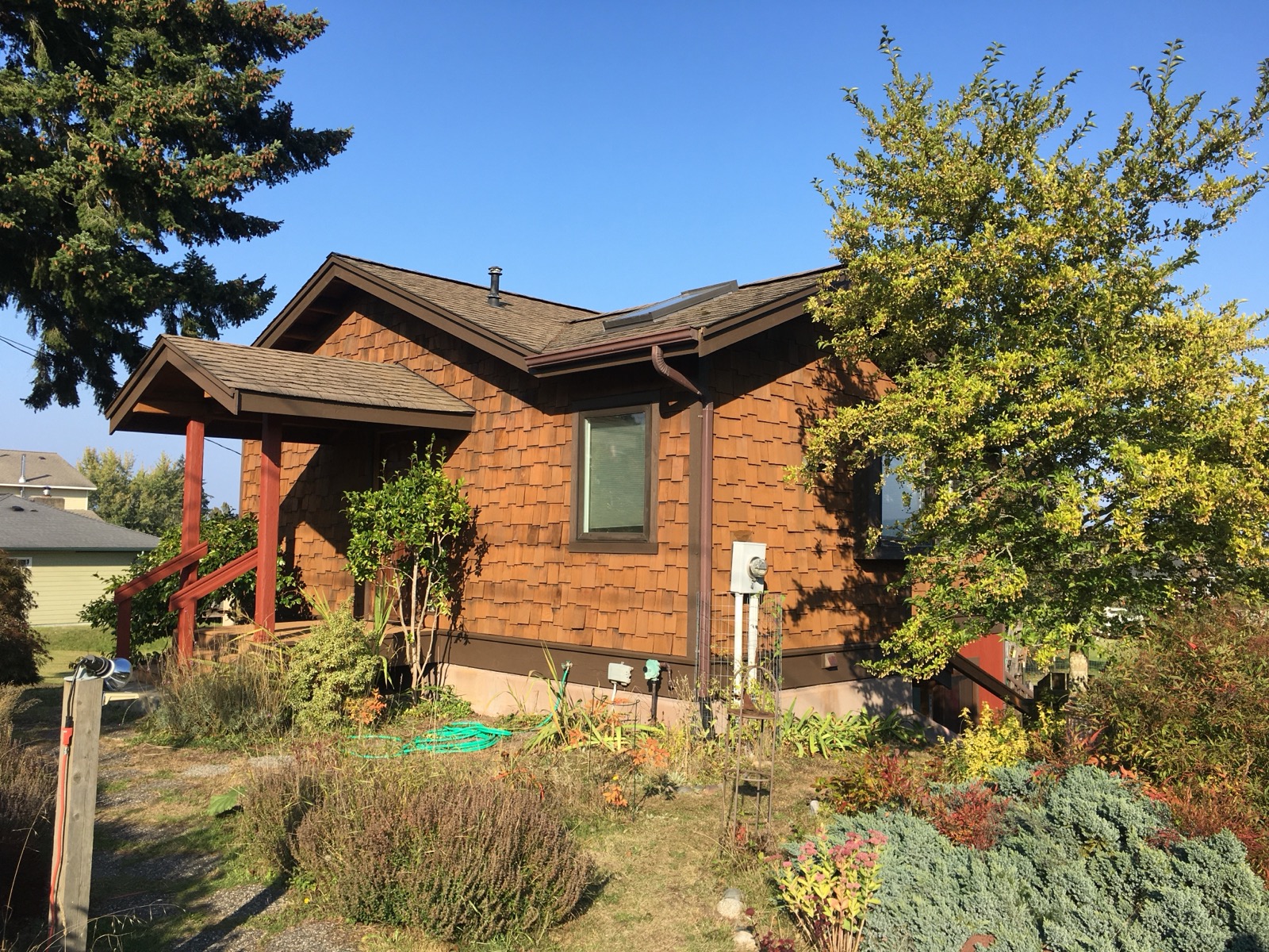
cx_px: 634
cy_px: 476
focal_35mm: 29
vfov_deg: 48.2
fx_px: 1063
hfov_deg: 61.7
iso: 25
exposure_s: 1/986
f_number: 2.2
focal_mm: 4.15
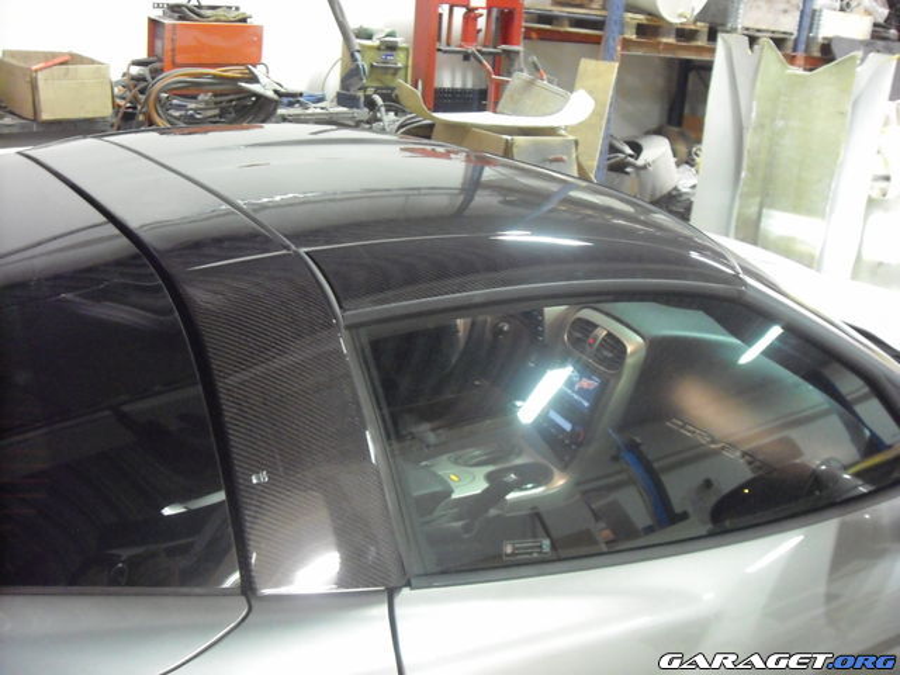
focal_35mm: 37
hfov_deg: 50.1
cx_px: 450
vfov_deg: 38.7
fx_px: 962
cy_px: 338
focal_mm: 6.2
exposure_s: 1/10
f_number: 2.7
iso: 800
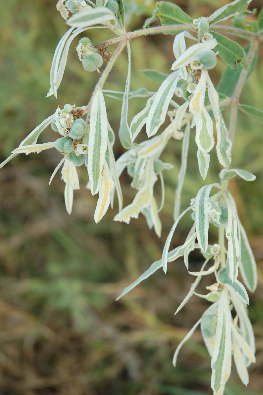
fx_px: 906
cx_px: 132
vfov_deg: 24.6
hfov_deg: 16.5
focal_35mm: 82
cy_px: 198
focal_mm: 55
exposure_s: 1/100
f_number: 5
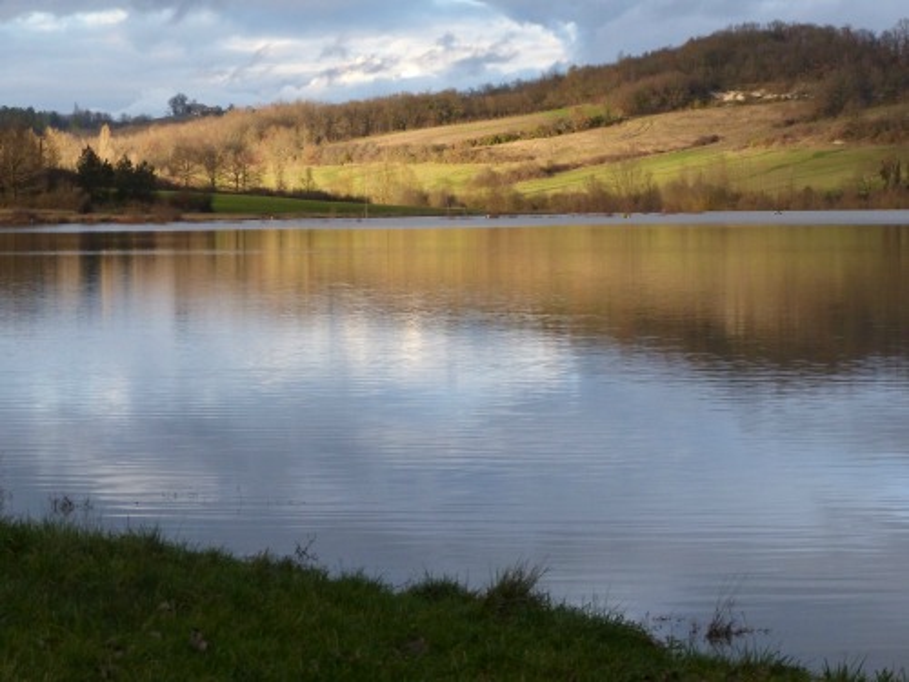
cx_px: 454
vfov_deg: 9.6
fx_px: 4070
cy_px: 341
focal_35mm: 155
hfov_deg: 12.7
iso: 400
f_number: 4
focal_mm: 27.8
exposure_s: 1/640
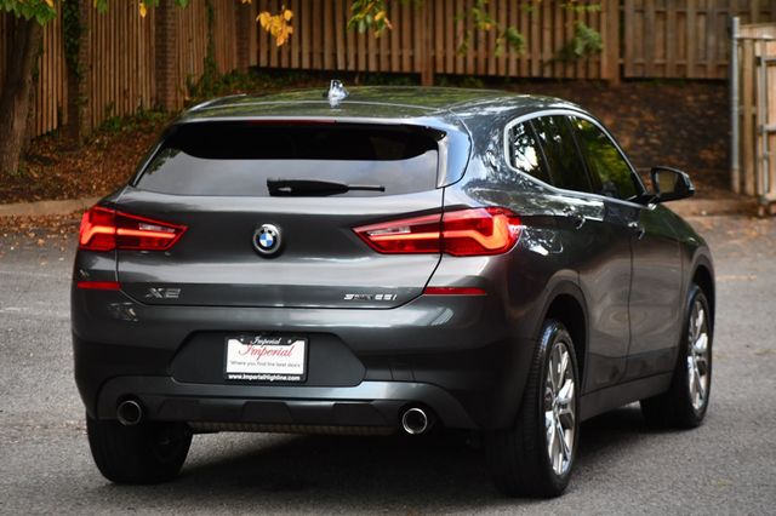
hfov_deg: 14.5
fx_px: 3059
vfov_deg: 9.7
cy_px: 258
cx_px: 388
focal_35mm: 142
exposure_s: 1/200
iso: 800
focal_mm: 95
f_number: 4.8
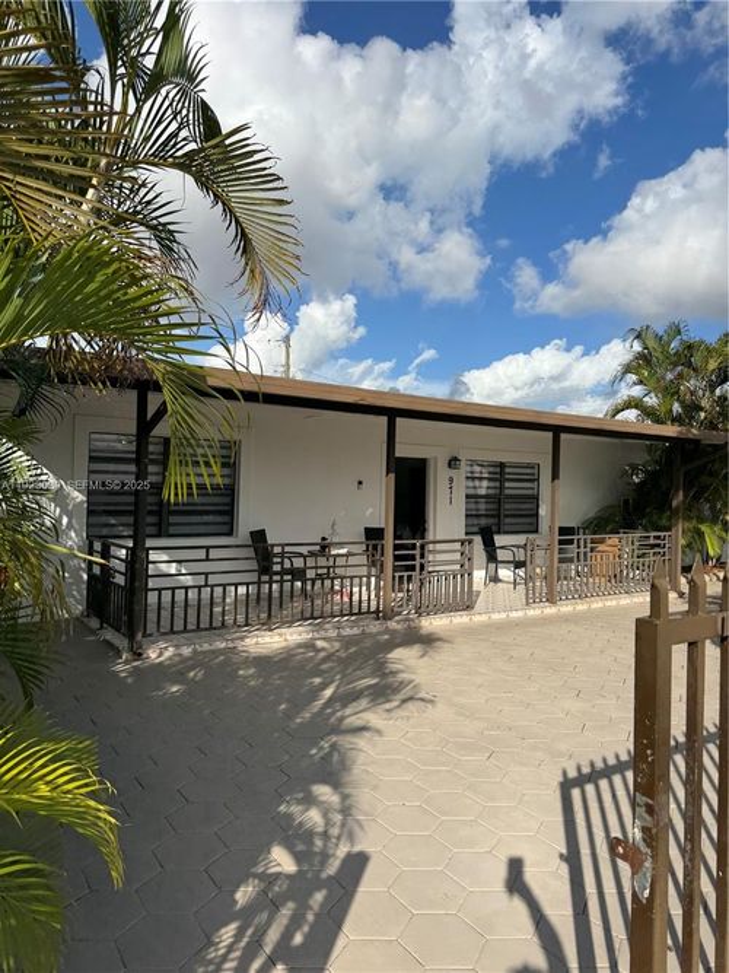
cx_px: 364
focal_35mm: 24
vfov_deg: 71.6
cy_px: 486
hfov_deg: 56.8
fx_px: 674
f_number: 1.78
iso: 80
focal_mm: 6.76
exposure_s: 1/7937
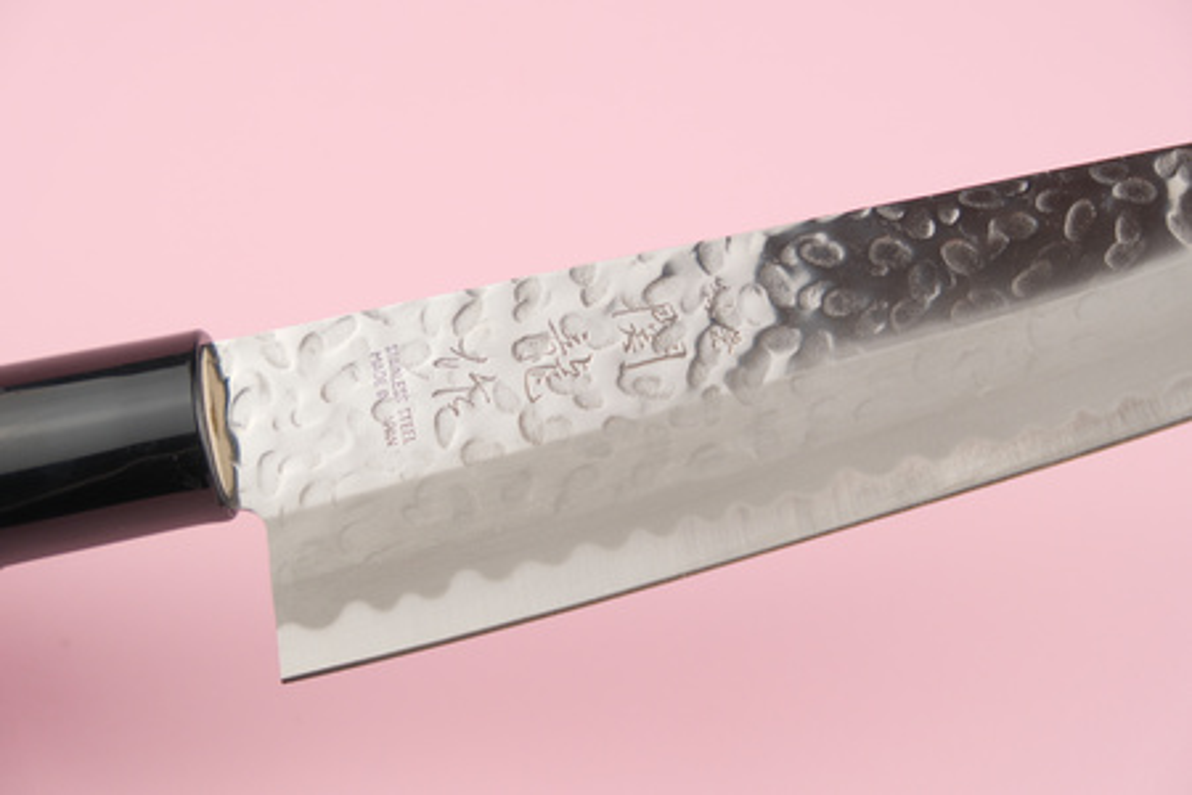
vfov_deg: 16.5
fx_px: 2748
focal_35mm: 83
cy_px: 398
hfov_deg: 24.5
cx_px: 596
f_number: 5.6
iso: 400
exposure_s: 1/125
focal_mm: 55
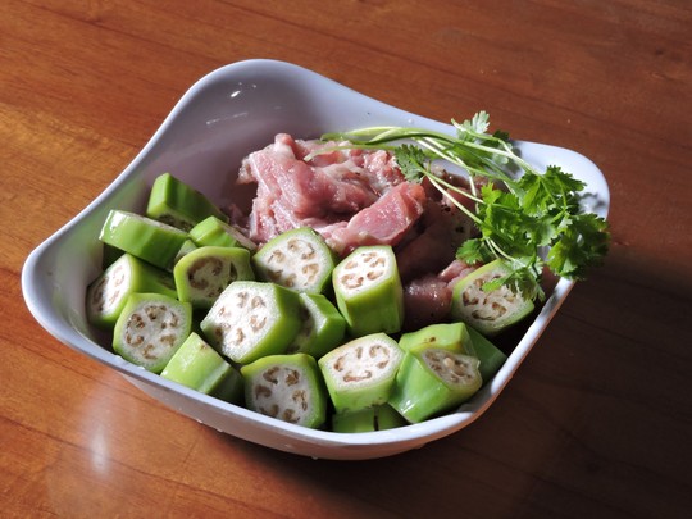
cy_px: 260
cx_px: 346
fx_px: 2299
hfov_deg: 17.1
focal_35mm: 115
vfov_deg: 12.9
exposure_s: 1/30
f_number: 5
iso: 400
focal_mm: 20.6
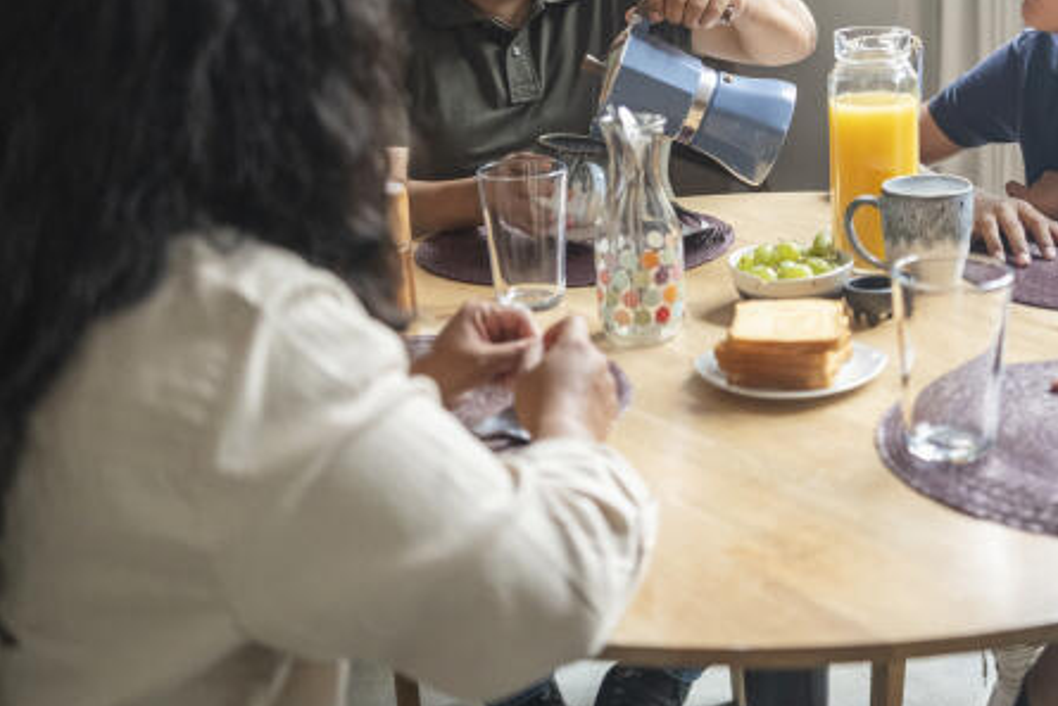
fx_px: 1617
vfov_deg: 24.3
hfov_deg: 35.6
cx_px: 773
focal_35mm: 55
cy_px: 168
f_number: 1.4
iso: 1250
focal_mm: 23
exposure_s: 1/500
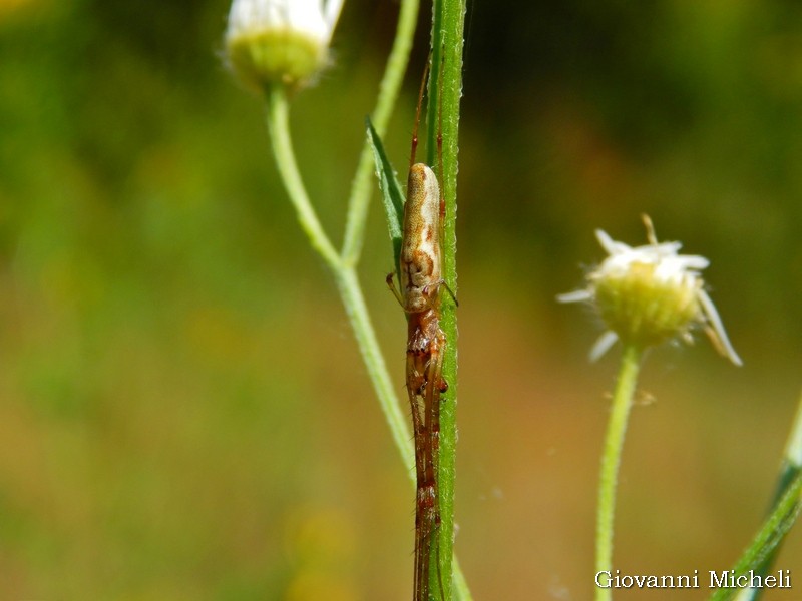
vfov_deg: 11.2
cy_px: 300
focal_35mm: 132
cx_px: 401
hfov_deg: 14.9
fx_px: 3058
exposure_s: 1/640
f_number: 4.8
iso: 125
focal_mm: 23.4
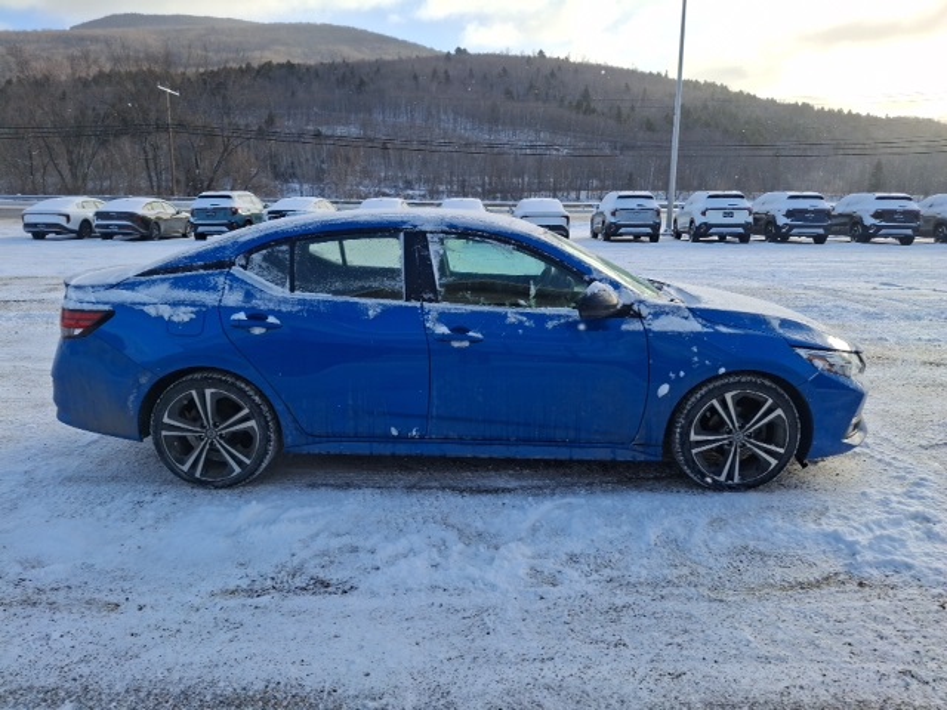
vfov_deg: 54.9
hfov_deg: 69.4
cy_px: 355
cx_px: 474
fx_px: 684
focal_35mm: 25
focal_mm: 4.69
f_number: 1.8
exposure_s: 1/1267
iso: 30
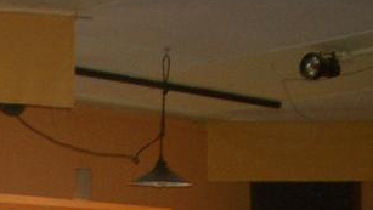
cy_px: 459
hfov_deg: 15.8
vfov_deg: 8.9
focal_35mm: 127
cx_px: -142
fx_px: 1257
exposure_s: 1/60
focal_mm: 5.8
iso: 100
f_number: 2.6
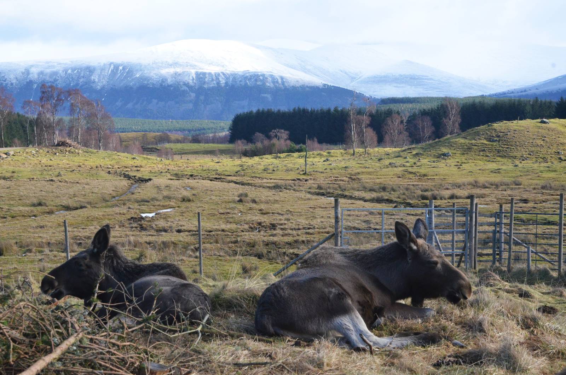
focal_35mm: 82
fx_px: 1294
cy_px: 188
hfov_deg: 24.7
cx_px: 283
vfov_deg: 16.5
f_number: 16
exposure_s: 1/1000
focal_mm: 55
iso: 2500
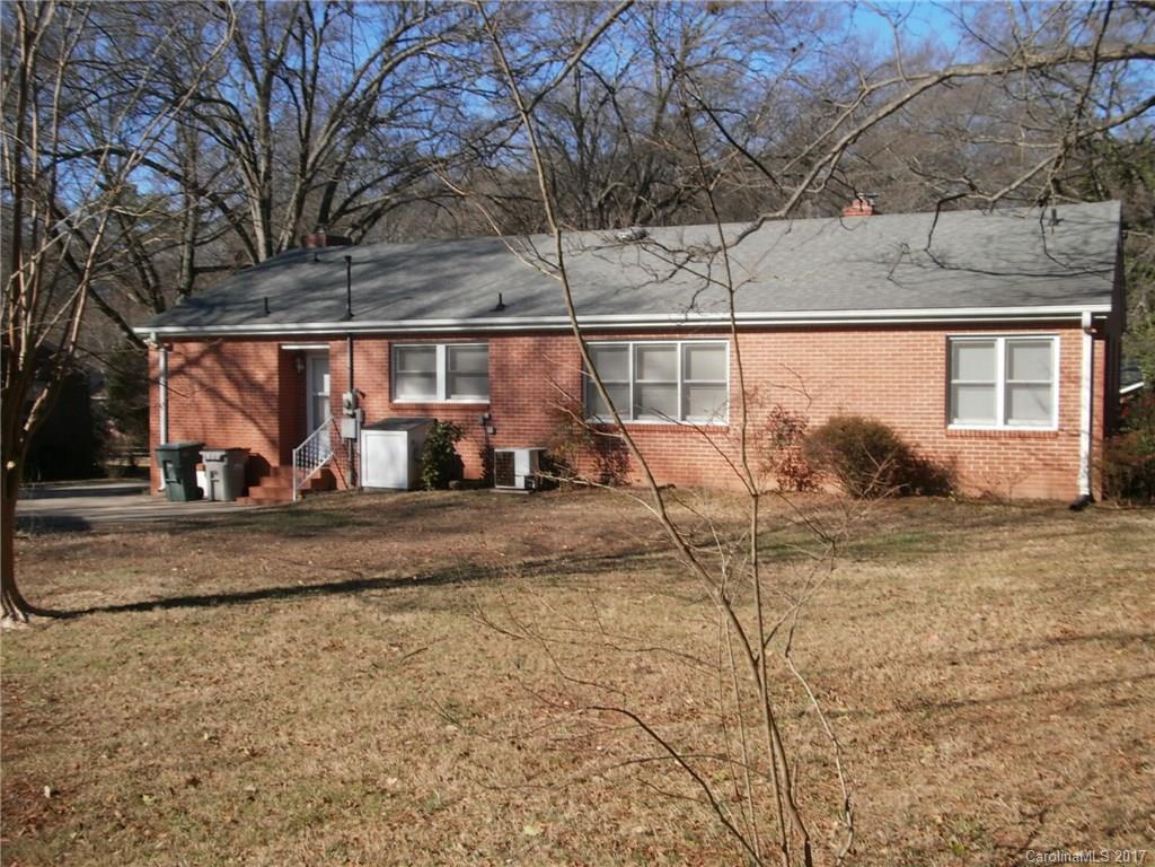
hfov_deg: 50.1
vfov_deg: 38.7
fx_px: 1235
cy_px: 434
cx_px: 578
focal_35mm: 37
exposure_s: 1/125
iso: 100
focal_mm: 6.51
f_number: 9.3
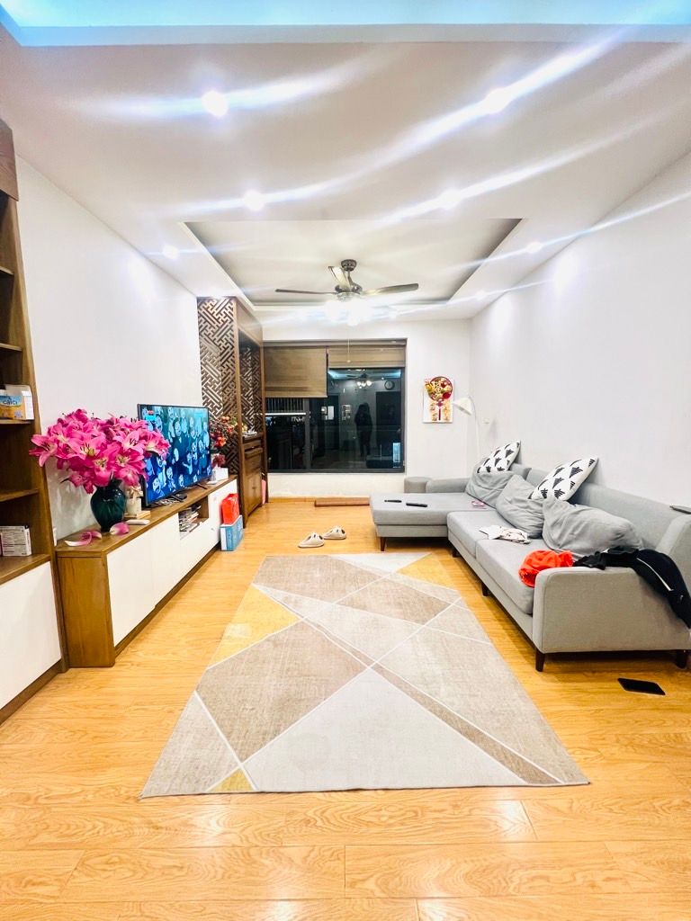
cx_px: 346
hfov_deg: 89.9
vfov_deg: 106.2
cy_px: 460
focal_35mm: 13
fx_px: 346
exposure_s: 1/50
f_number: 1.8
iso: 160
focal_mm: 1.57
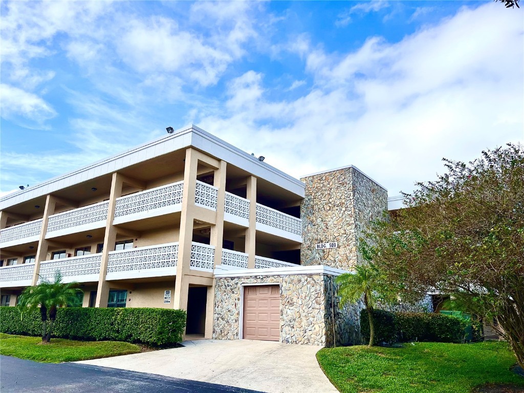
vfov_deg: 53.1
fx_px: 394
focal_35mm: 26
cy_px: 196
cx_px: 262
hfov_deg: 67.3
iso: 50
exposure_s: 1/4310
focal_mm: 5.1
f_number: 1.6
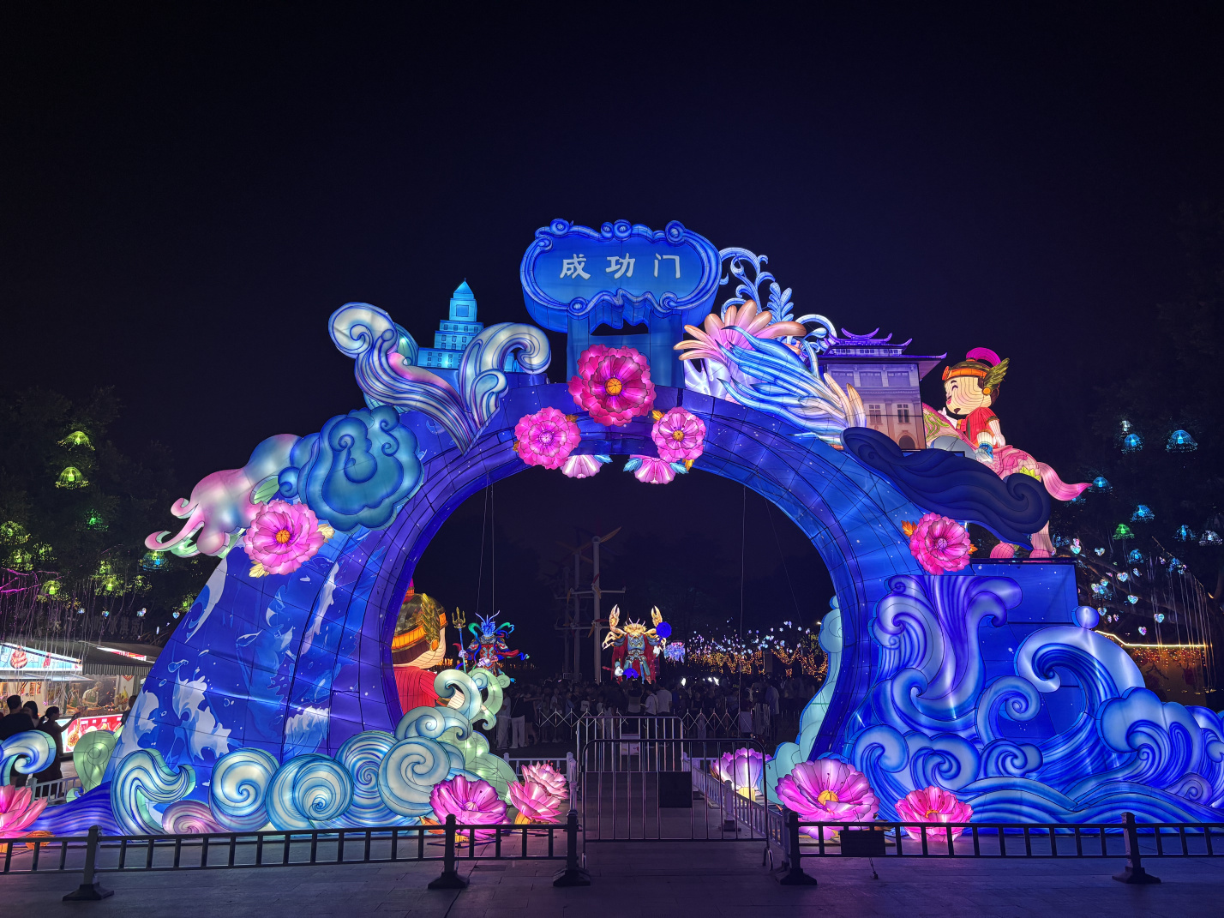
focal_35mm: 26
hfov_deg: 67.3
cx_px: 612
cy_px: 459
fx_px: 919
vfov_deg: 53.1
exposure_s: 1/50
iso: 125
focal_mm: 5.96
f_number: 1.6
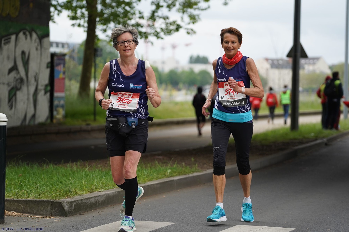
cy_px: 116
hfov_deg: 15.2
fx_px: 1308
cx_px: 174
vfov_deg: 10.2
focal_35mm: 135
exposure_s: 1/2000
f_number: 4
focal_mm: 135
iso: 640
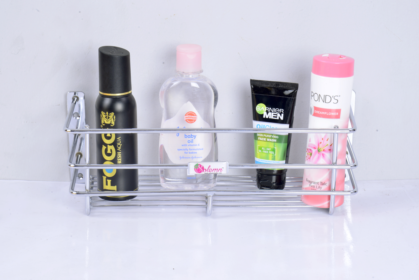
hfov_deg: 18.6
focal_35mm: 110
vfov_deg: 12.5
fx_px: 1281
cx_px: 210
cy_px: 140
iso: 320
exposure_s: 1/125
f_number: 19
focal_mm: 110
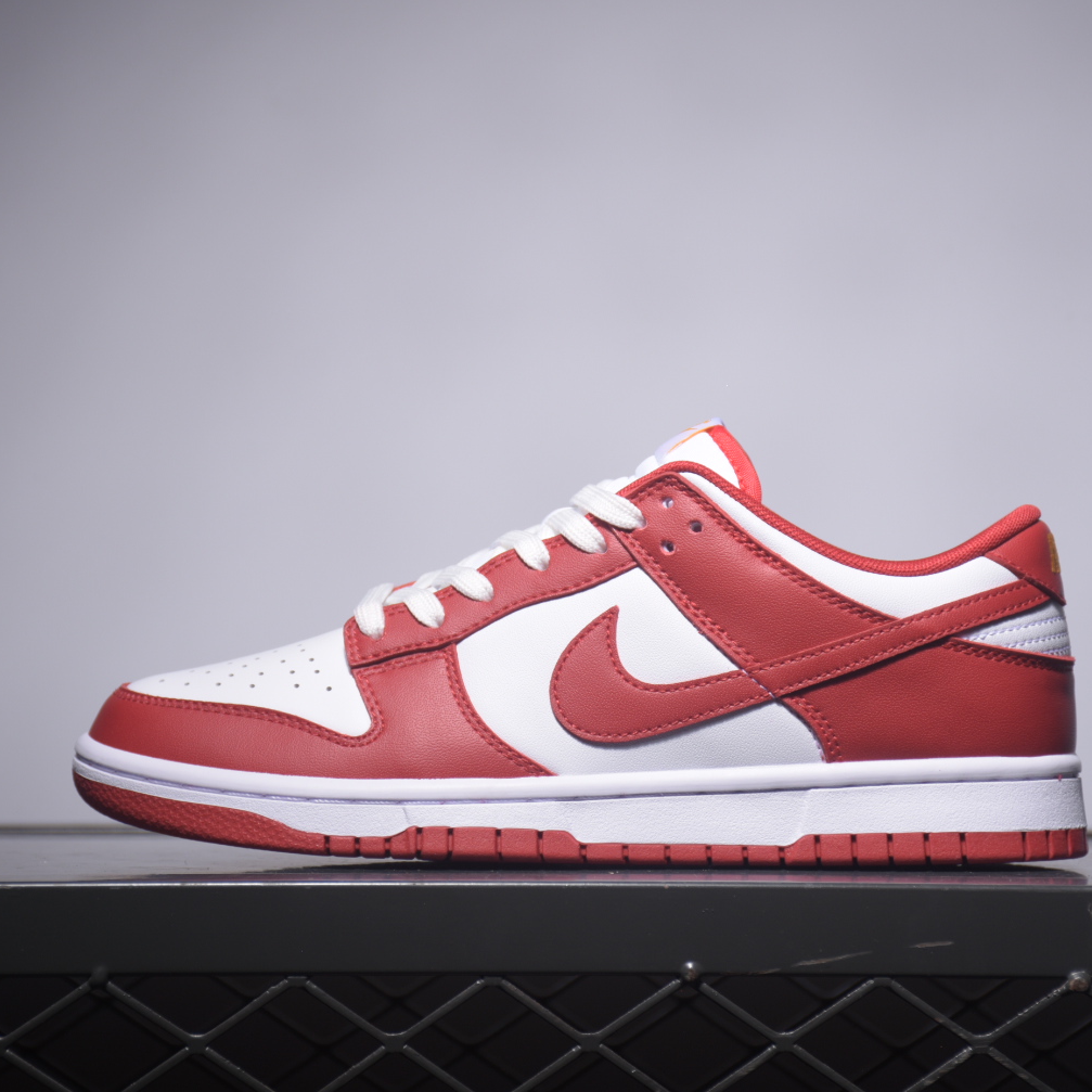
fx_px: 4390
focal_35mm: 123
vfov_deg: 14.2
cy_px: 550
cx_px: 568
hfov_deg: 14.2
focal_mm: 60
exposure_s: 1/200
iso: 100
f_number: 5.6
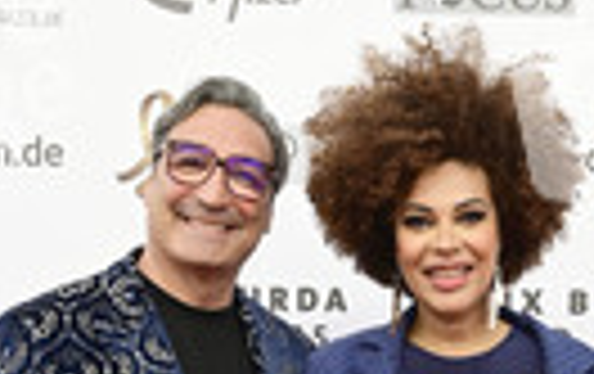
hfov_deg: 27.8
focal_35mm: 74
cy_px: 771
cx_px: 333
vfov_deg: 14.4
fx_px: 1200
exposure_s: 1/200
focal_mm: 24
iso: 250
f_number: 6.3
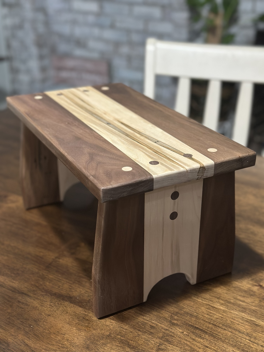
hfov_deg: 30.3
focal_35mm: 48
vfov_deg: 39.7
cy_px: 176
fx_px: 488
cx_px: 132
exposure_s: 1/40
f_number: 1.78
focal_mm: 6.86
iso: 320
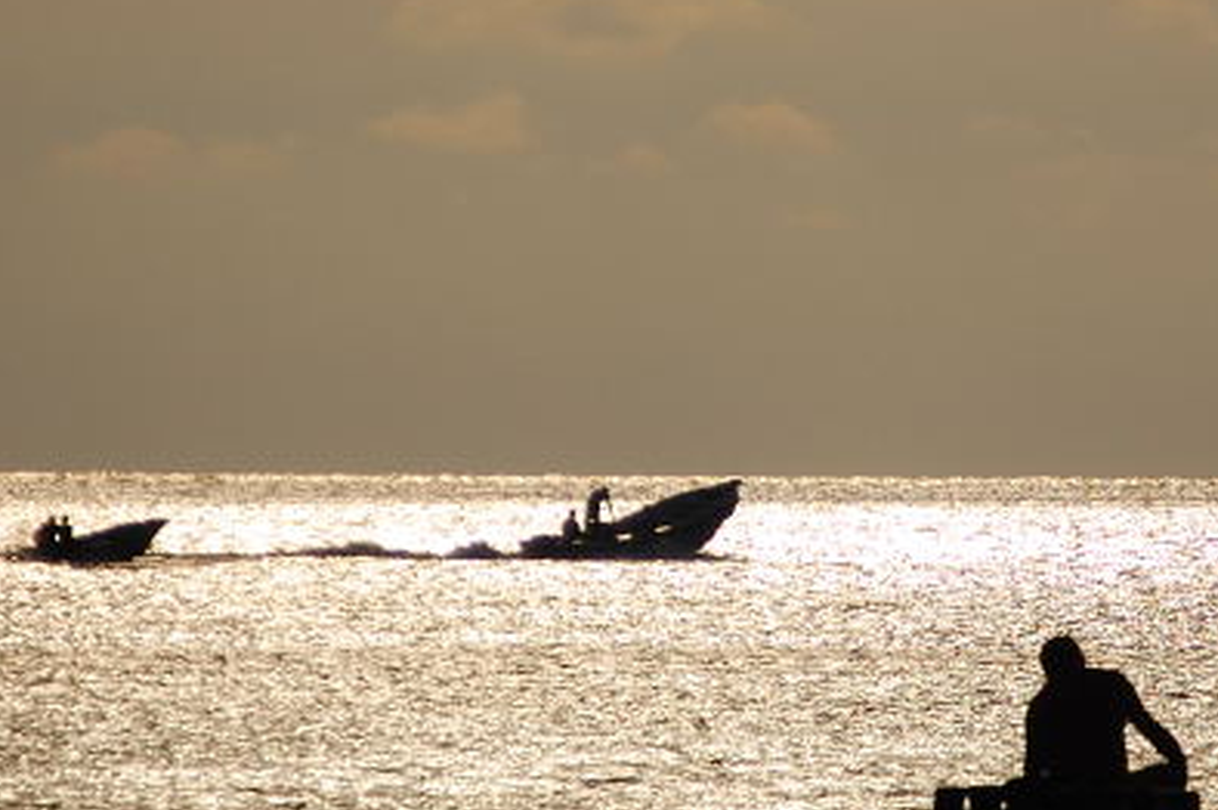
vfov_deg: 1.8
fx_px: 26367
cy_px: 539
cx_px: 862
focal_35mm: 780
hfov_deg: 2.6
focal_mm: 200
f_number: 6.3
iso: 200
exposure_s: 1/2500
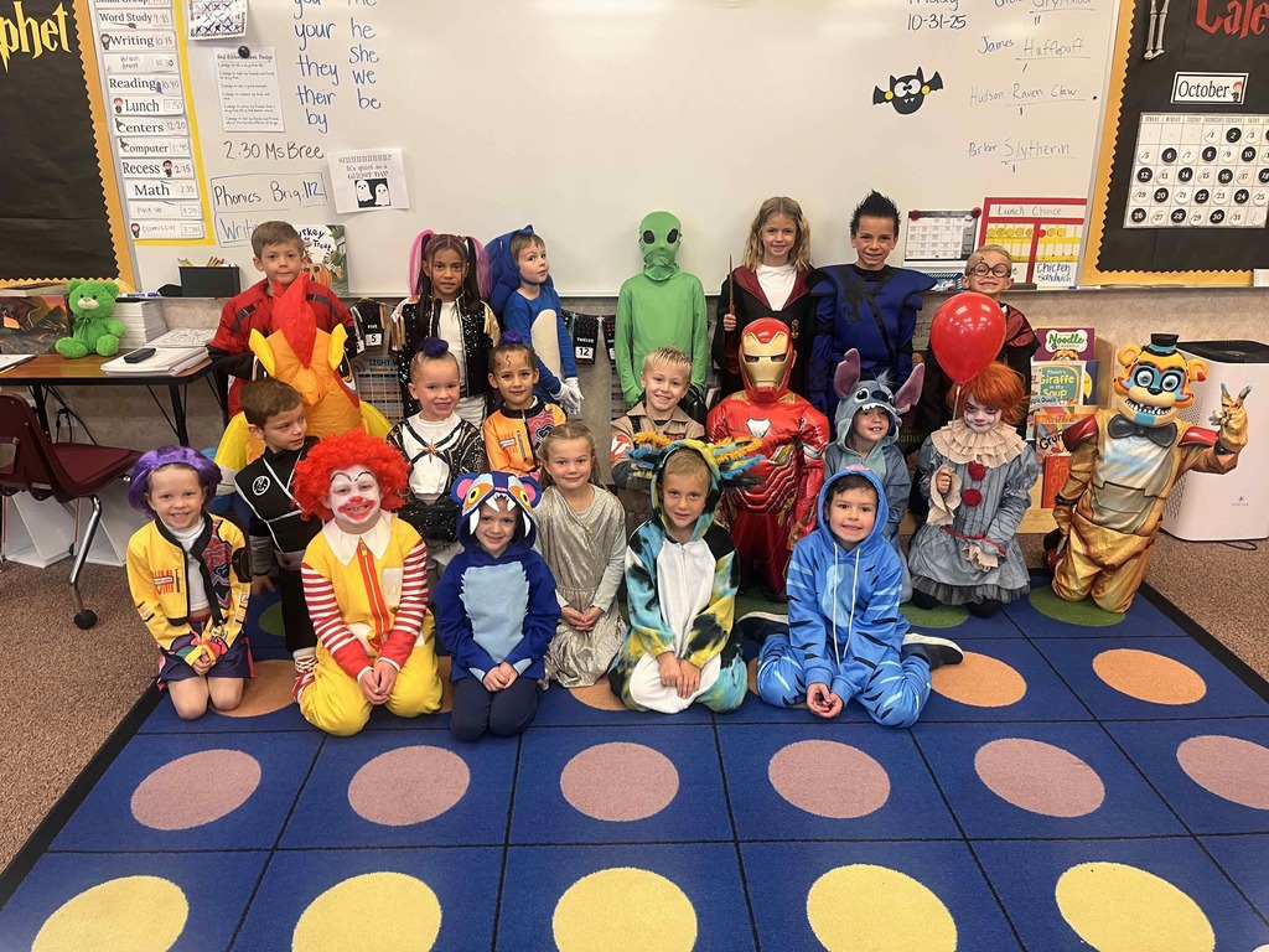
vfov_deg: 53.1
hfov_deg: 67.3
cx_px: 634
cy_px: 476
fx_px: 953
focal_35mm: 26
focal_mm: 5.1
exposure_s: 1/60
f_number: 1.6
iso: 100
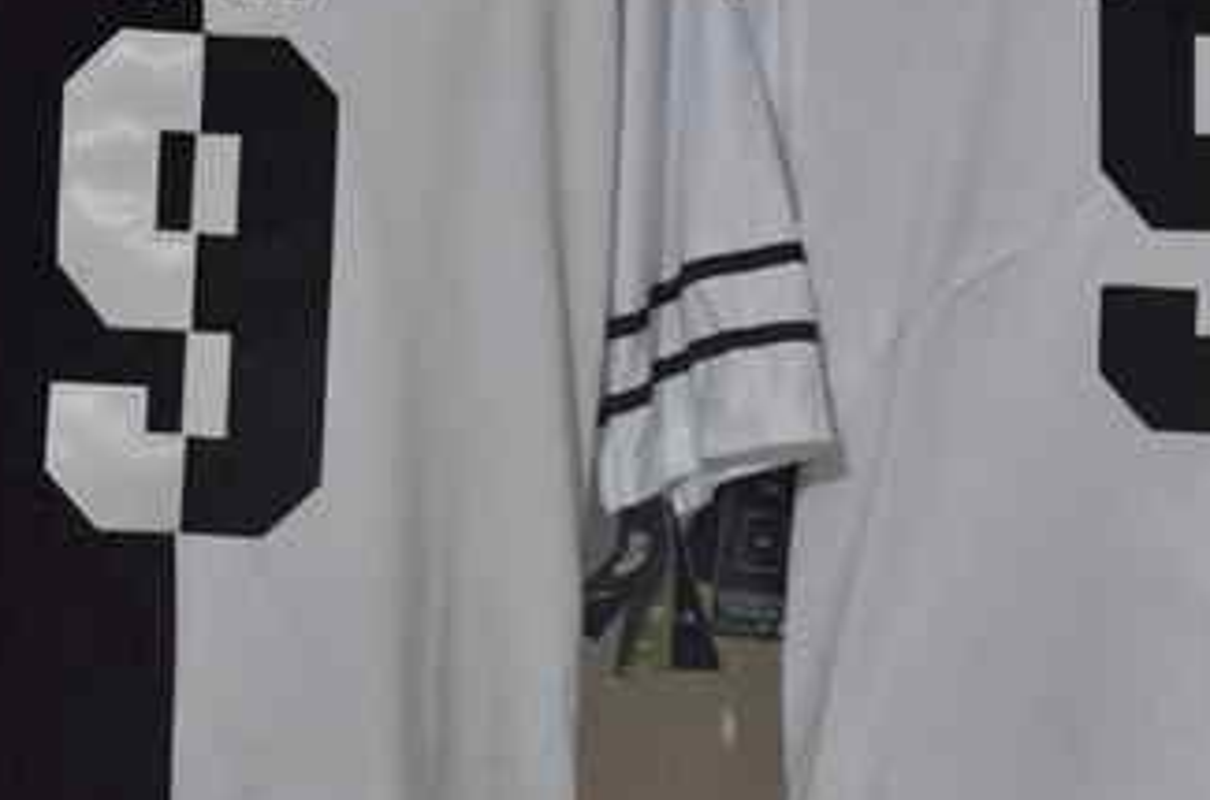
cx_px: 659
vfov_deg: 8.2
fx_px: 5574
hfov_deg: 12.4
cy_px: 223
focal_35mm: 166
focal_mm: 45
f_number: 4.5
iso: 4000
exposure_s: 1/60
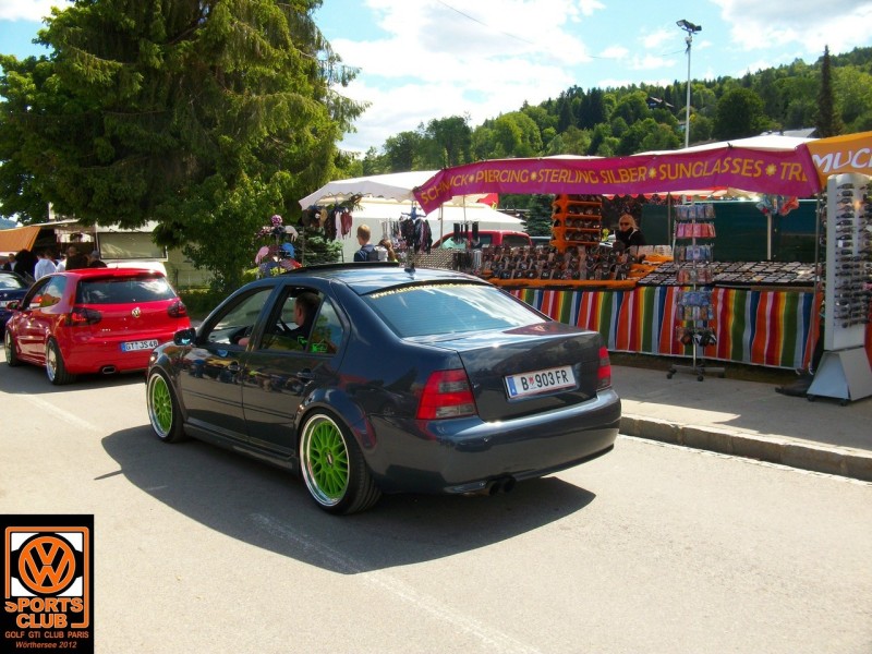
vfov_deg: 41.8
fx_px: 856
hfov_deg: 54.0
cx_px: 436
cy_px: 327
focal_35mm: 34
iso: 80
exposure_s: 1/203
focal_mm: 5.7
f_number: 5.5
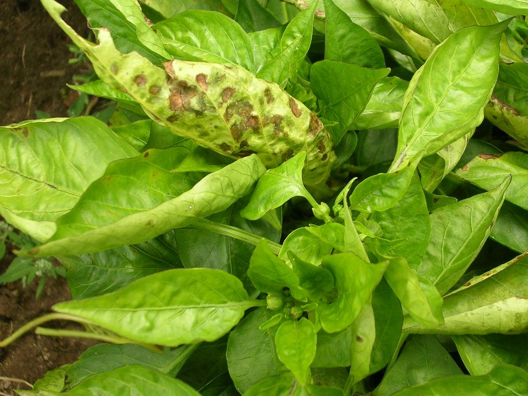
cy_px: 198
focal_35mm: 60
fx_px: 915
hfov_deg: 32.2
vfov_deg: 24.4
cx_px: 264
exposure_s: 1/127
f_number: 3.4
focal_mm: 9.1
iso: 50
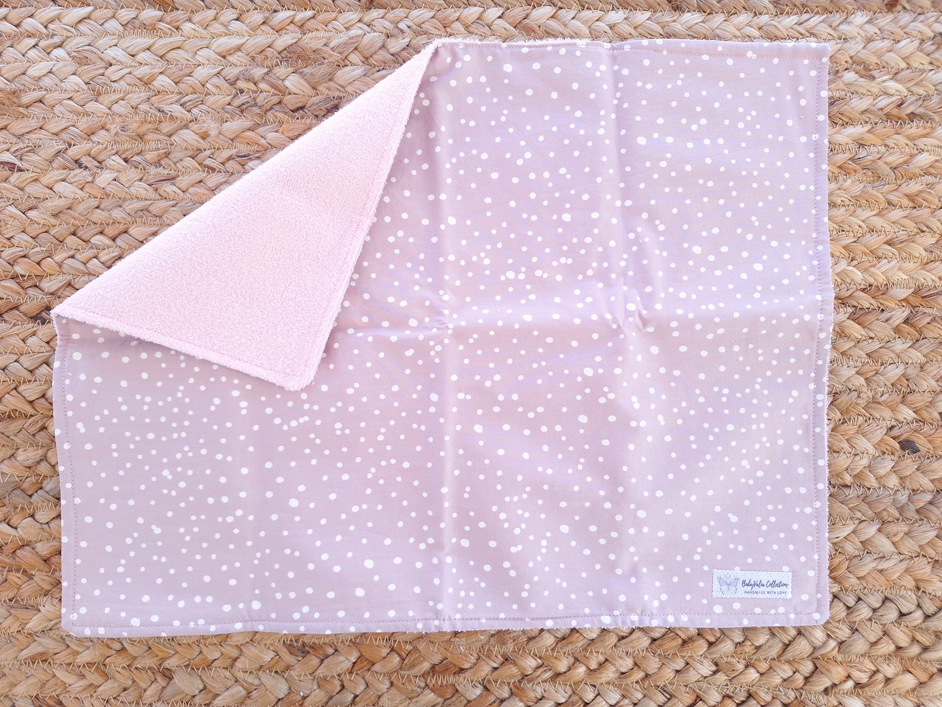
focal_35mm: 23
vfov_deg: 58.9
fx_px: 626
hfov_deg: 73.9
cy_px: 354
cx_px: 471
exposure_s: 1/50
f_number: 1.8
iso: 40
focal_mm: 5.54
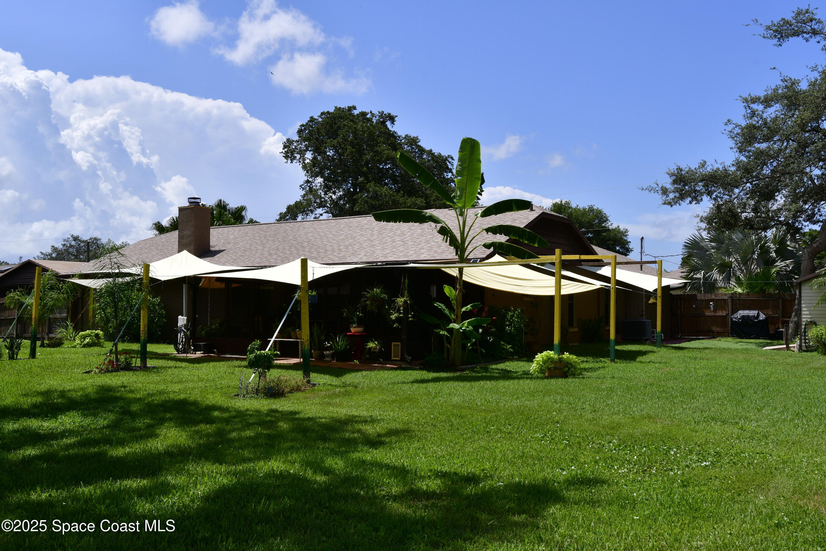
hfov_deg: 53.1
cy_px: 276
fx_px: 826
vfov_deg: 36.9
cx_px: 413
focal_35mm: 36
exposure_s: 1/640
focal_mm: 24
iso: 200
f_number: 13
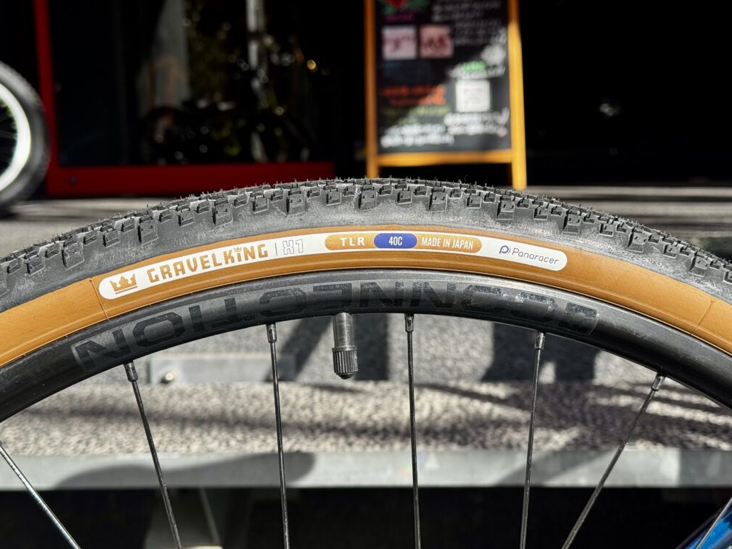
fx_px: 1036
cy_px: 274
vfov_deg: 29.7
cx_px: 371
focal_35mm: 49
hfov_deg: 38.9
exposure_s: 1/1818
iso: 64
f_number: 1.78
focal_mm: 6.76
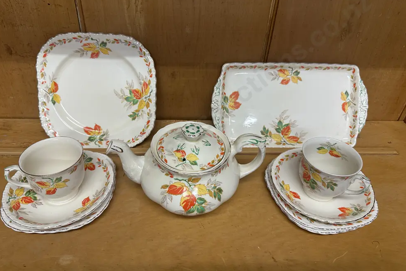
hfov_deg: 69.4
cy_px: 127
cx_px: 200
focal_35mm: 26
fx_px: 293
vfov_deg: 49.5
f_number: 1.78
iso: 160
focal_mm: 6.86
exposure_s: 1/100
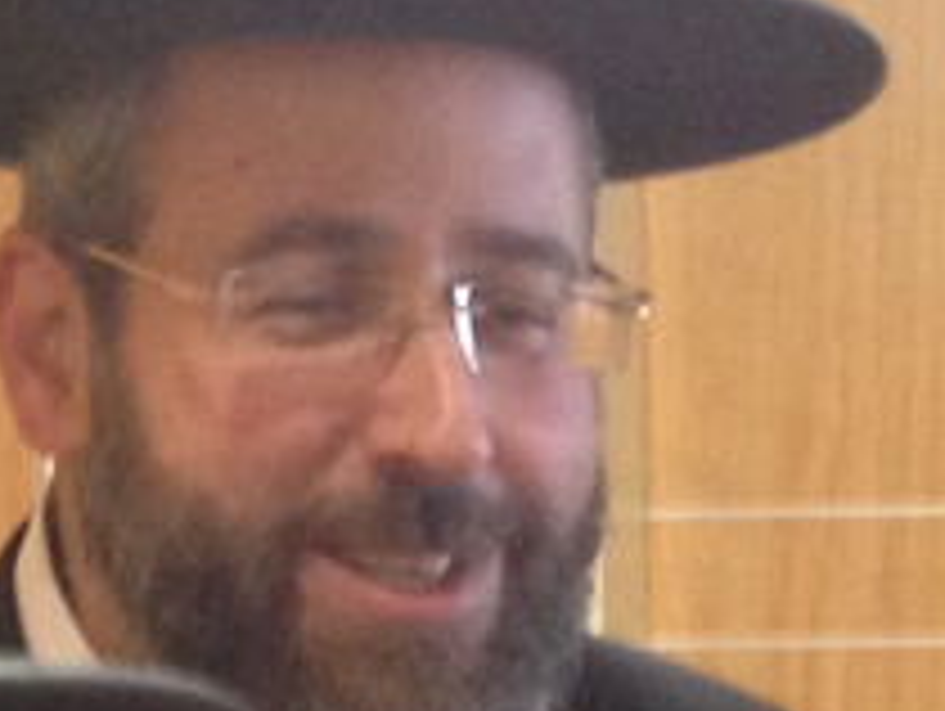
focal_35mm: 220
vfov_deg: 6.6
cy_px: 1372
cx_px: 1008
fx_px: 6013
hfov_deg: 8.9
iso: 250
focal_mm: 4.13
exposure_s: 1/20
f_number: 2.4
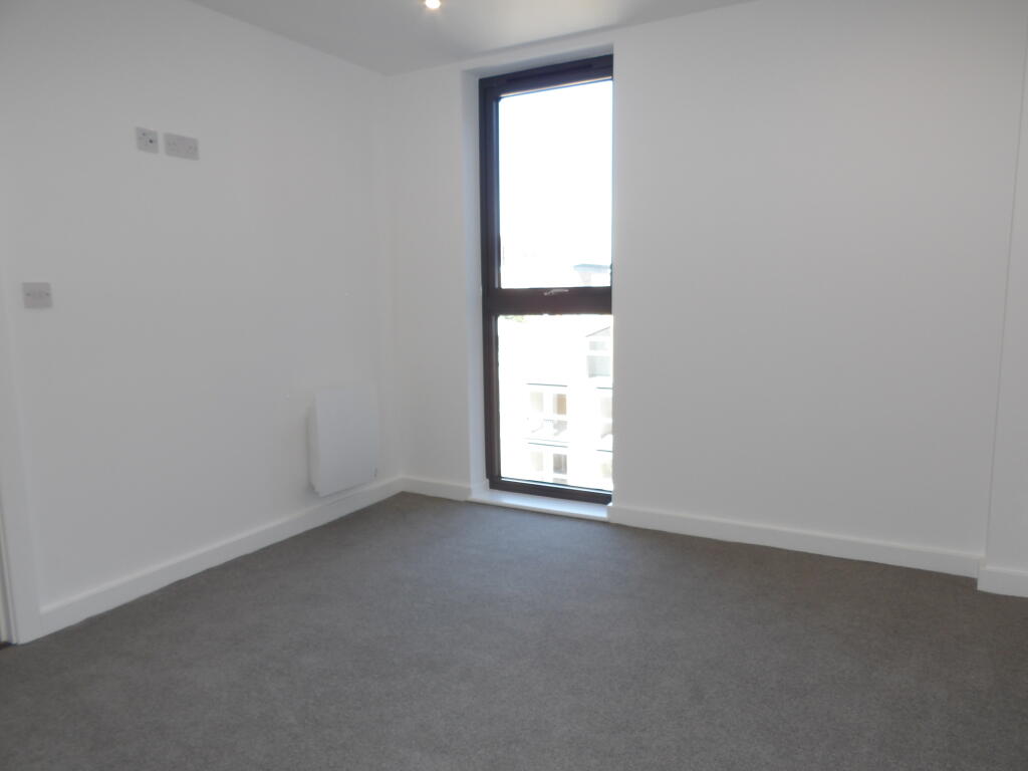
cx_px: 514
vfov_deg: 56.8
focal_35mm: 24
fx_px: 713
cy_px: 386
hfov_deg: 71.6
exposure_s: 1/40
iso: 100
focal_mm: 4.3
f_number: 4.1
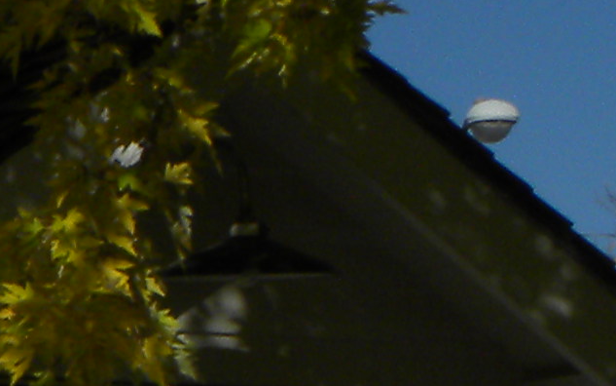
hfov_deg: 6.4
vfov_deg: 4.2
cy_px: 797
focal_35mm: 308
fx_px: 5172
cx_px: -1020
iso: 64
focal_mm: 8.2
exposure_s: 1/550
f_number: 7.1
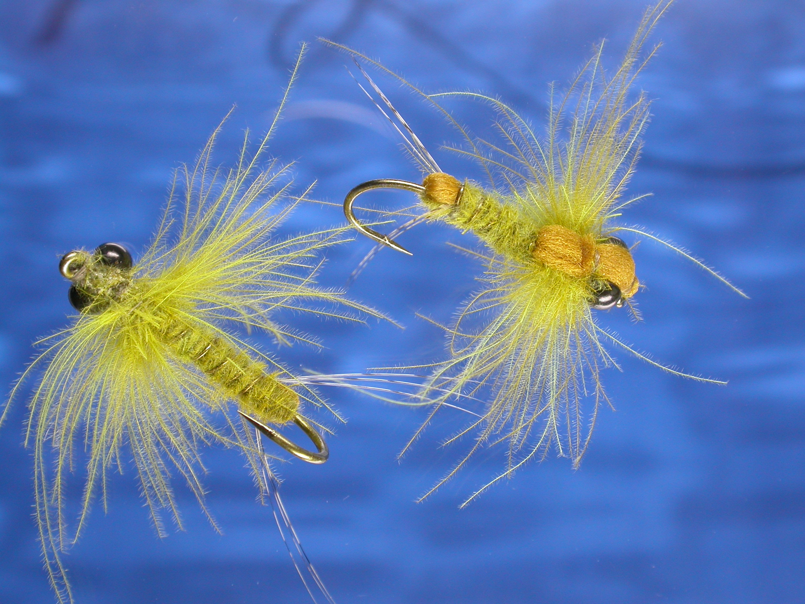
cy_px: 302
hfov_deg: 21.3
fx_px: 2139
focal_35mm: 92
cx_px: 402
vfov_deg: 16.1
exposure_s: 1/62.8
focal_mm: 19.1
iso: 100
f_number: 6.1
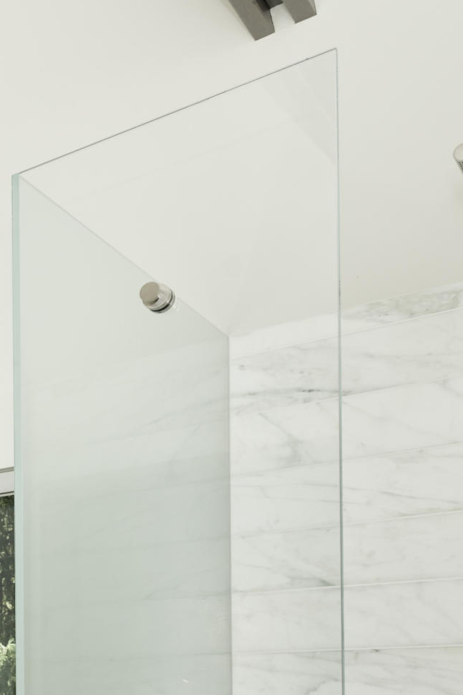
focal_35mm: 53
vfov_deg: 34.2
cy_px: 696
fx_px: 1022
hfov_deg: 18.4
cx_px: -426
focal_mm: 17
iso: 160
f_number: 7.1
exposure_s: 1/200
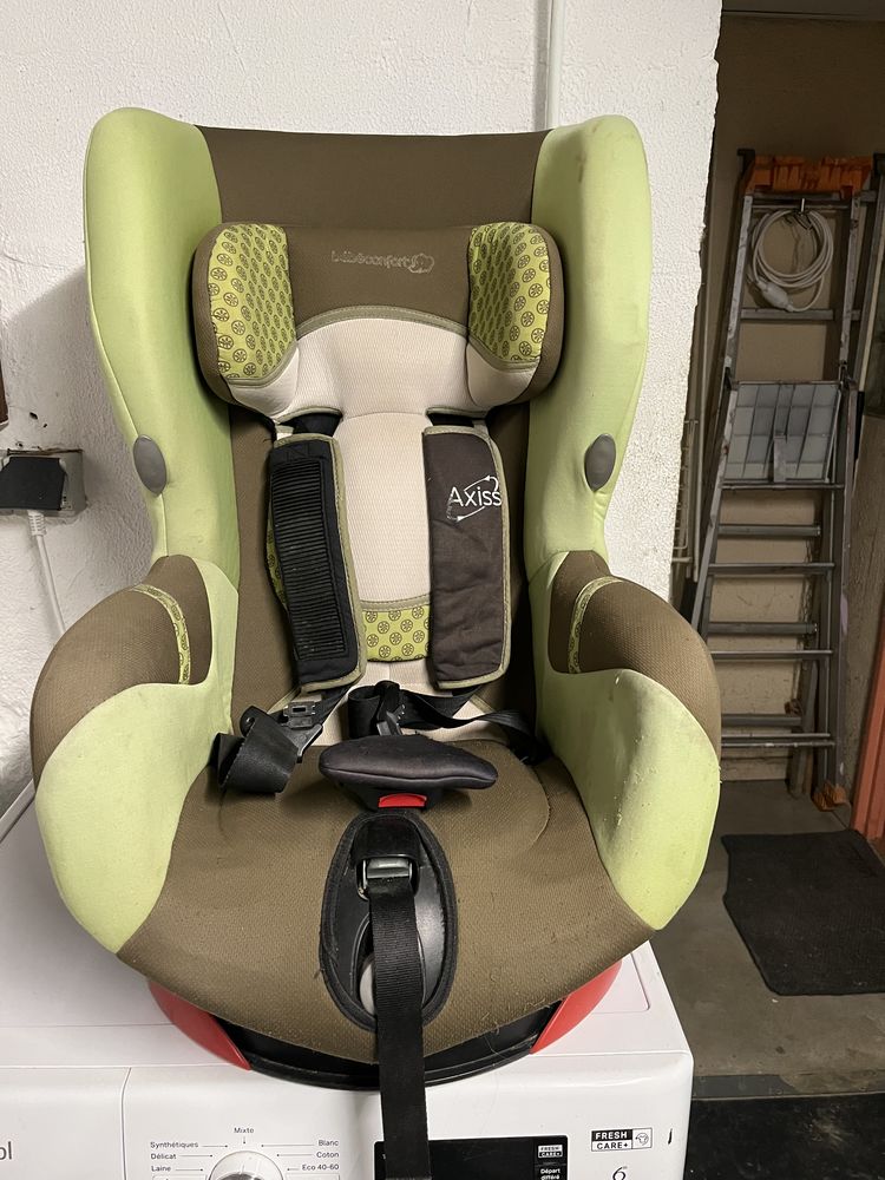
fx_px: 886
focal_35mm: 26
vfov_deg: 67.3
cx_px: 442
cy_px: 590
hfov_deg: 53.1
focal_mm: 5.1
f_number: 1.6
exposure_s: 1/60
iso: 500
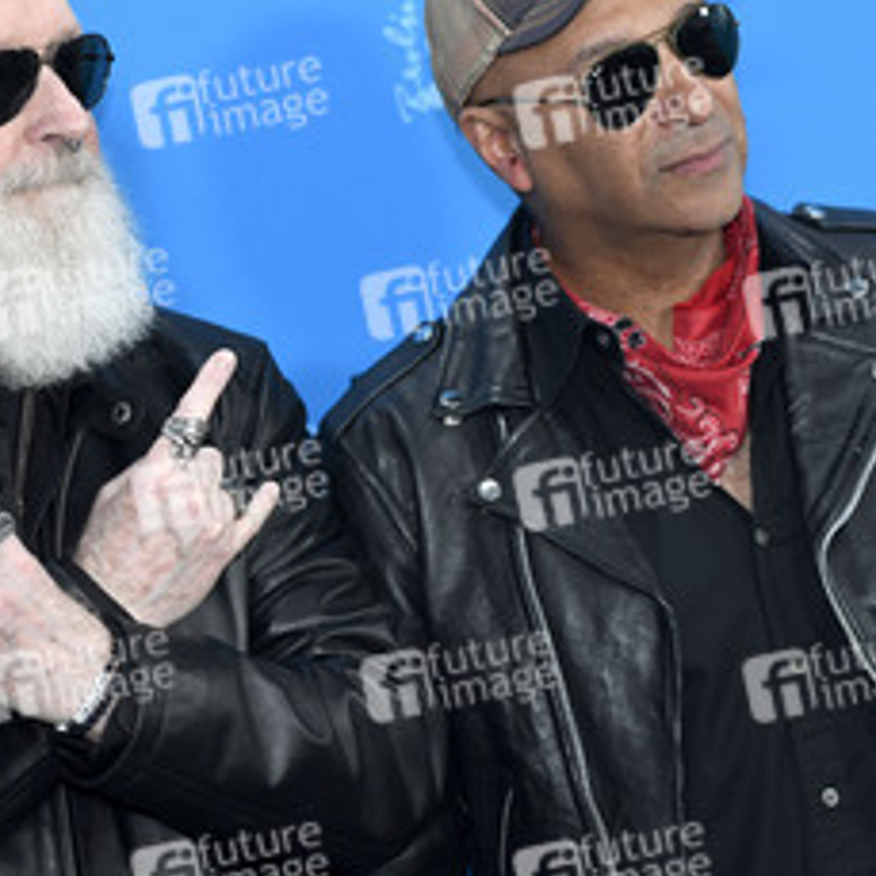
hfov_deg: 7.5
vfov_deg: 7.5
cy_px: 390
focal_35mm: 234
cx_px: 511
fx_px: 6700
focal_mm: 140
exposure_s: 1/320
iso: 800
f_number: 3.5
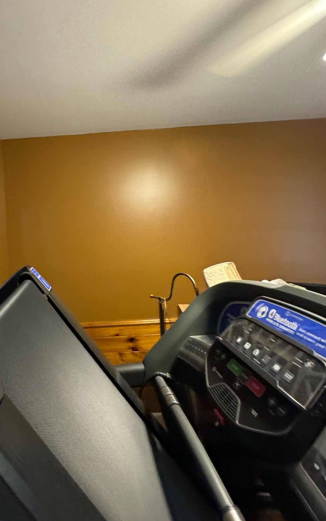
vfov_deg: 87.2
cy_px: 217
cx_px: 93
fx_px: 270
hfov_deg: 59.8
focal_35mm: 19
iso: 800
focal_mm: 2.22
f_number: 2.2
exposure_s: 1/60
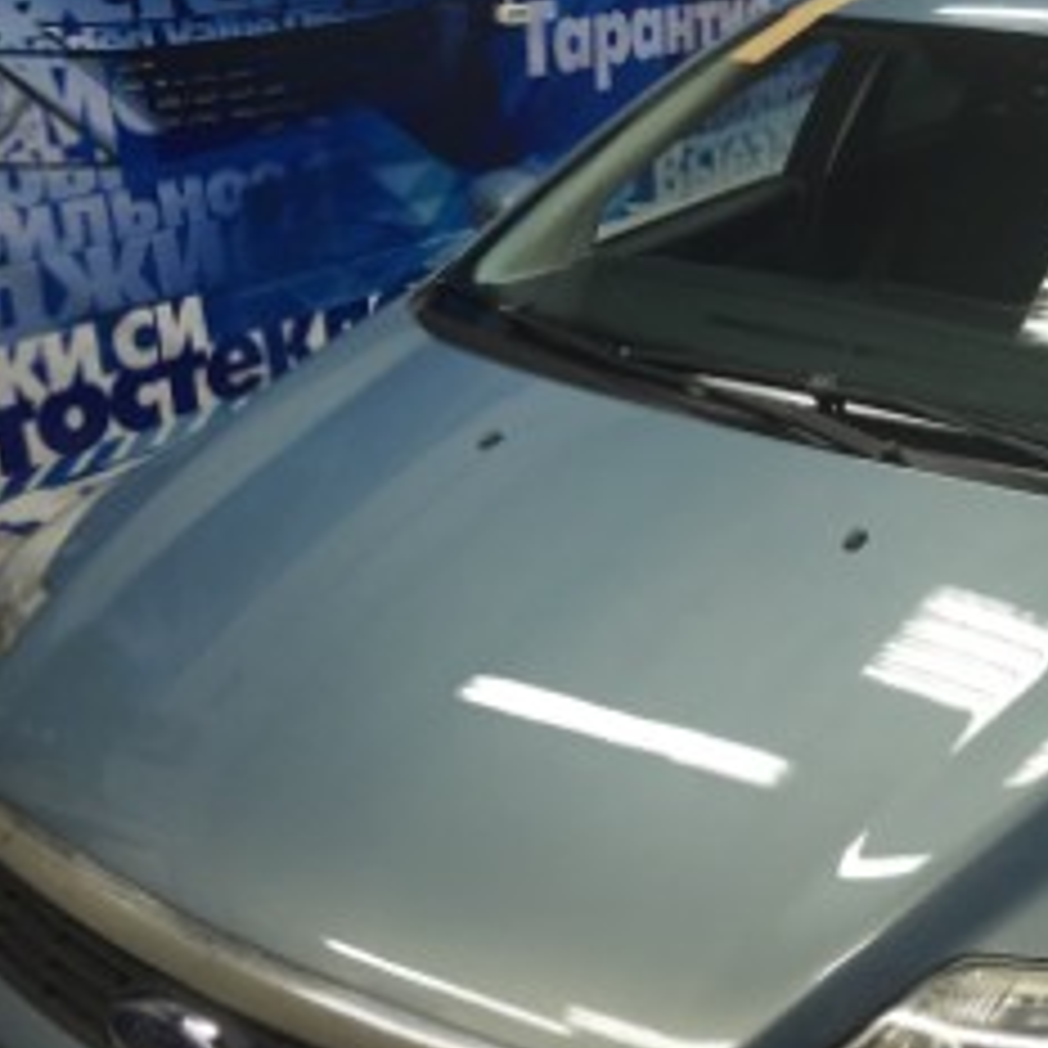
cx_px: 823
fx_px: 1507
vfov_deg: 38.3
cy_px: 468
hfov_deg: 37.1
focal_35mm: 44
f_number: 2.2
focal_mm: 4.15
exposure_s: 1/33
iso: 125
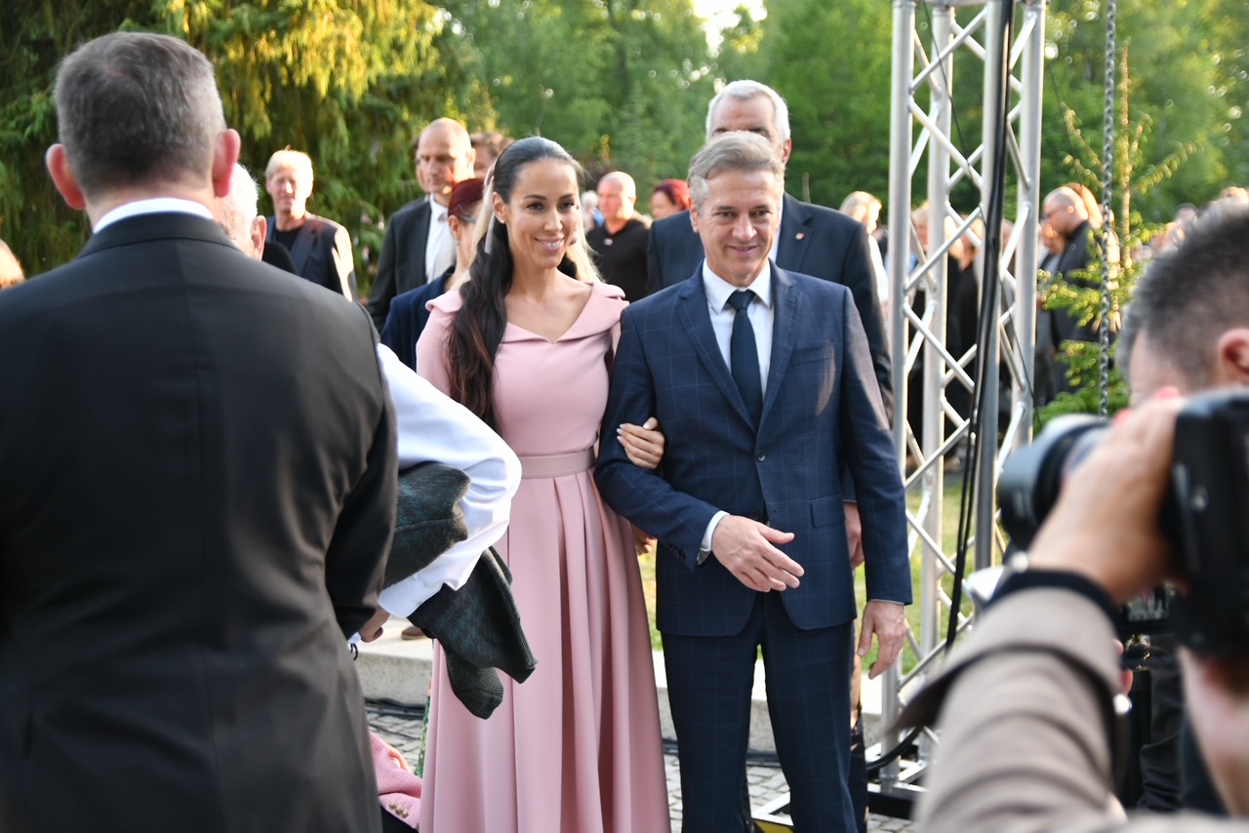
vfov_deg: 25.1
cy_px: 416
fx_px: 1874
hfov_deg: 36.9
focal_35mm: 54
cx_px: 624
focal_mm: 36
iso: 250
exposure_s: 1/200
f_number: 2.8
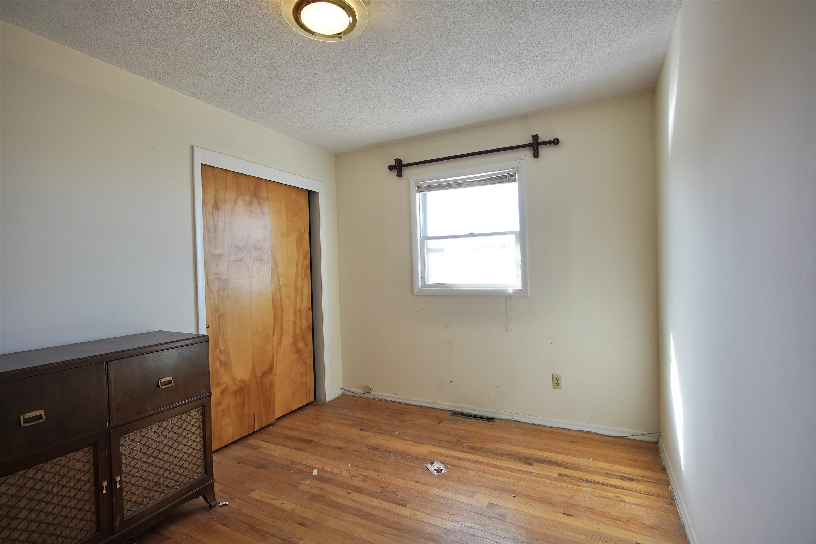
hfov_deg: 96.7
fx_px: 363
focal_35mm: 16
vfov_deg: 73.7
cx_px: 408
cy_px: 272
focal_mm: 11
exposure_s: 1/60
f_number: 4
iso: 160
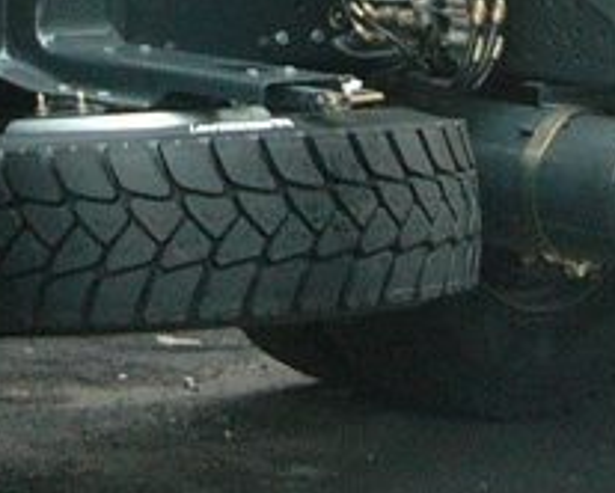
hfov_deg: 9.0
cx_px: -157
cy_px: -431
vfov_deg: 7.1
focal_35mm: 211
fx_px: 3844
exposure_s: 1/30
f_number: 8
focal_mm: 5.8
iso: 100
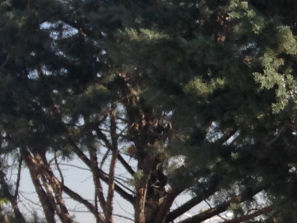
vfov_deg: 7.1
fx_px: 1784
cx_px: 756
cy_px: 210
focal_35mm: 208
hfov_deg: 8.5
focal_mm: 4.12
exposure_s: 1/951
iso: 50
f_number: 2.4
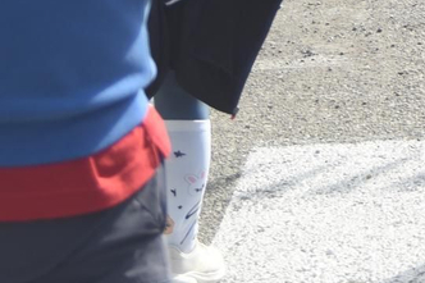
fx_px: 2277
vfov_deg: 6.9
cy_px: -302
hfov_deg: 10.2
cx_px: 684
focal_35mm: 193
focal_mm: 40
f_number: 6.3
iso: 100
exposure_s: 1/400
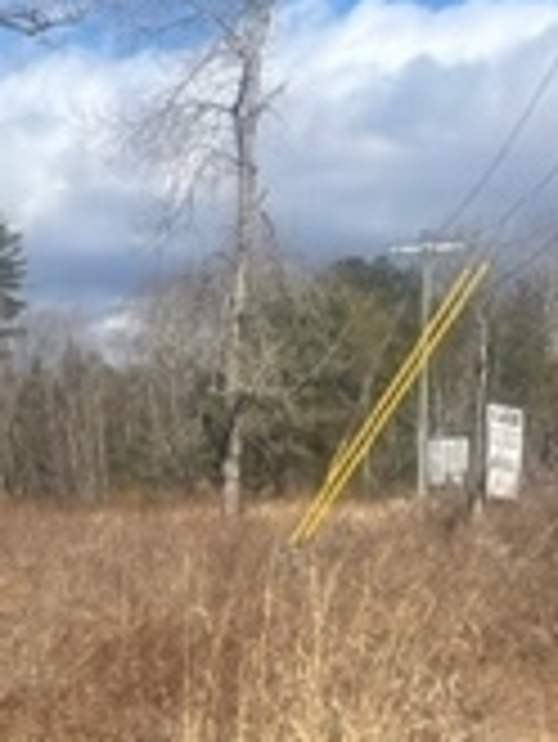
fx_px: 2168
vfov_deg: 19.1
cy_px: 657
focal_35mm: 101
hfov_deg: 14.0
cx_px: -189
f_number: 1.6
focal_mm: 4.2
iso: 32
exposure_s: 1/4292
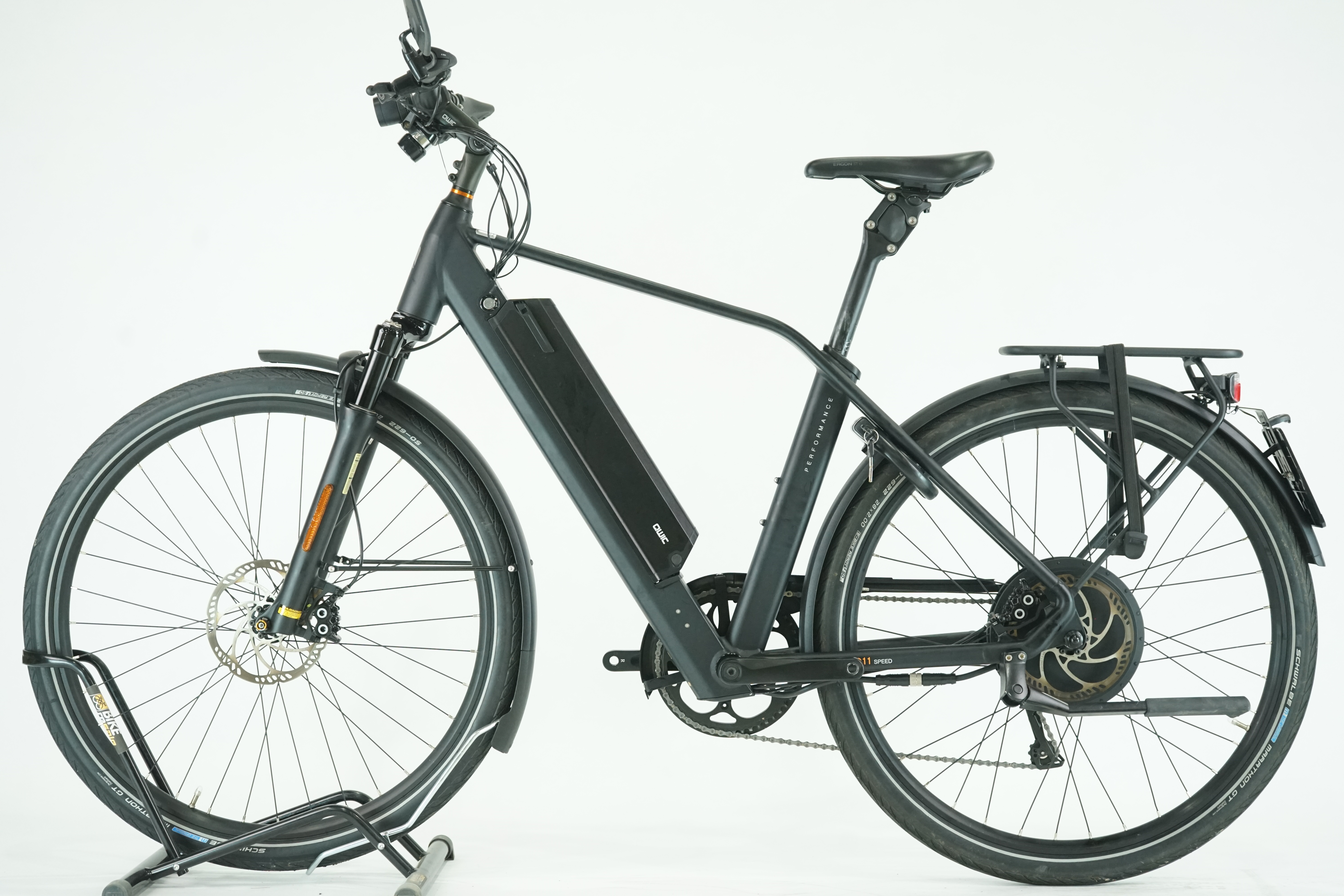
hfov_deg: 34.5
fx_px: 2165
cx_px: 672
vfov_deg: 23.4
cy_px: 448
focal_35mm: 58
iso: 2500
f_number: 5.6
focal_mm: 58
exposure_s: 1/200
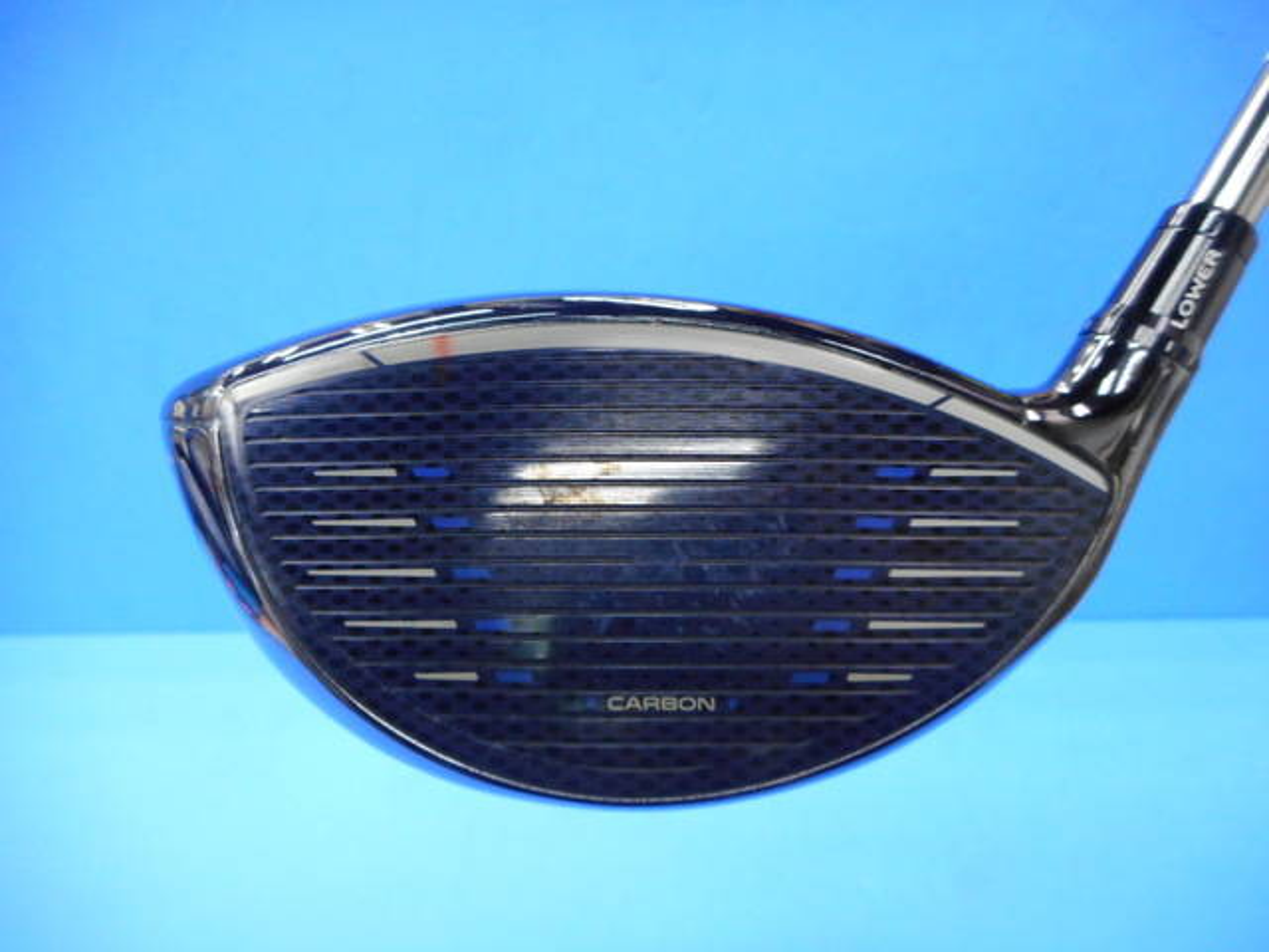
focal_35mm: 25
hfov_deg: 69.4
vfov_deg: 54.9
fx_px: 916
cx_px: 634
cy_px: 476
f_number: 3.7
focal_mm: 4.5
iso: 360
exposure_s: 1/30
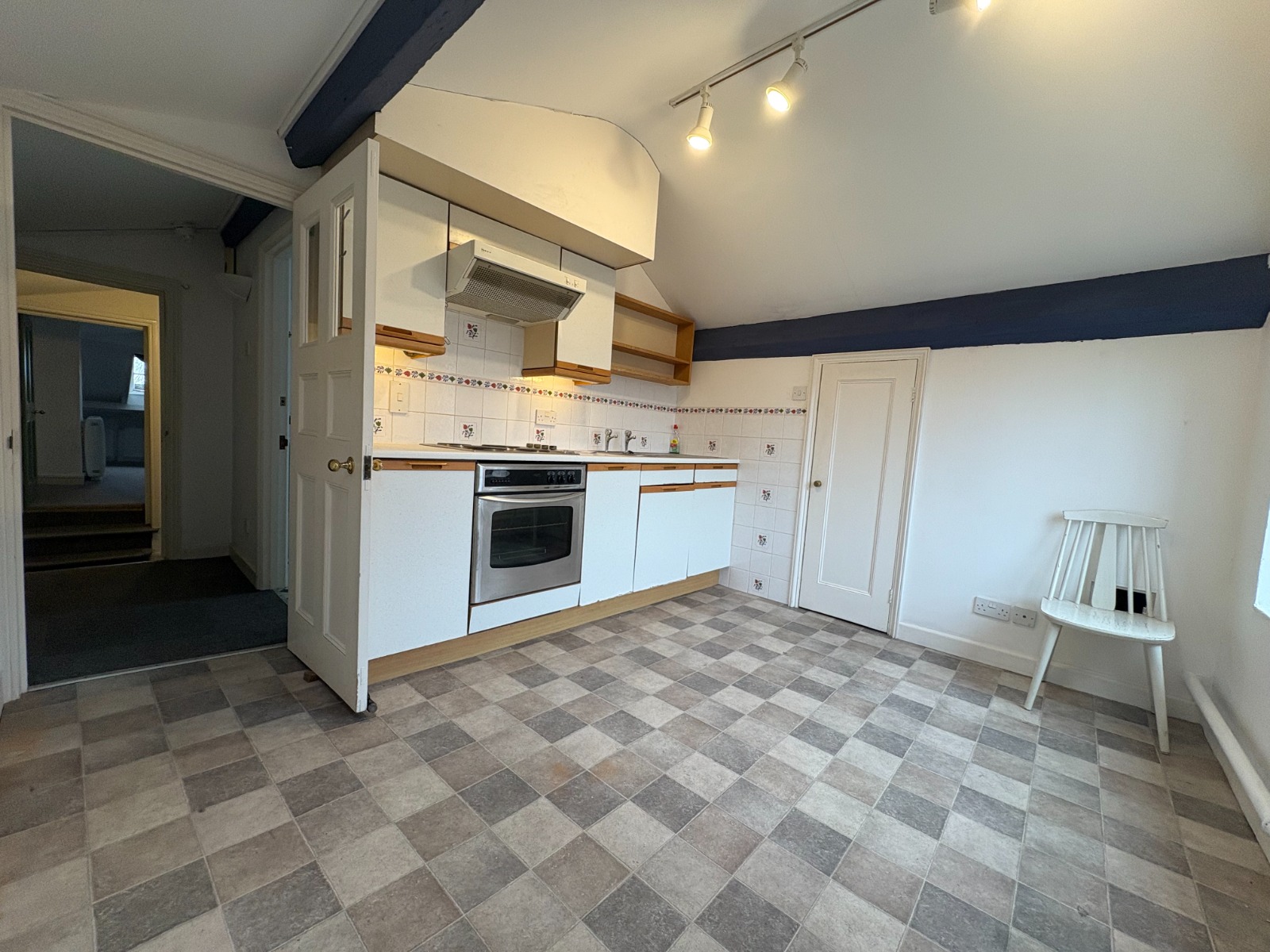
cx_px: 635
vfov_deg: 85.7
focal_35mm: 14
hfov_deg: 102.1
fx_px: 514
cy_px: 476
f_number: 2.2
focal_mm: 2.22
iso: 80
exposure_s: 1/100
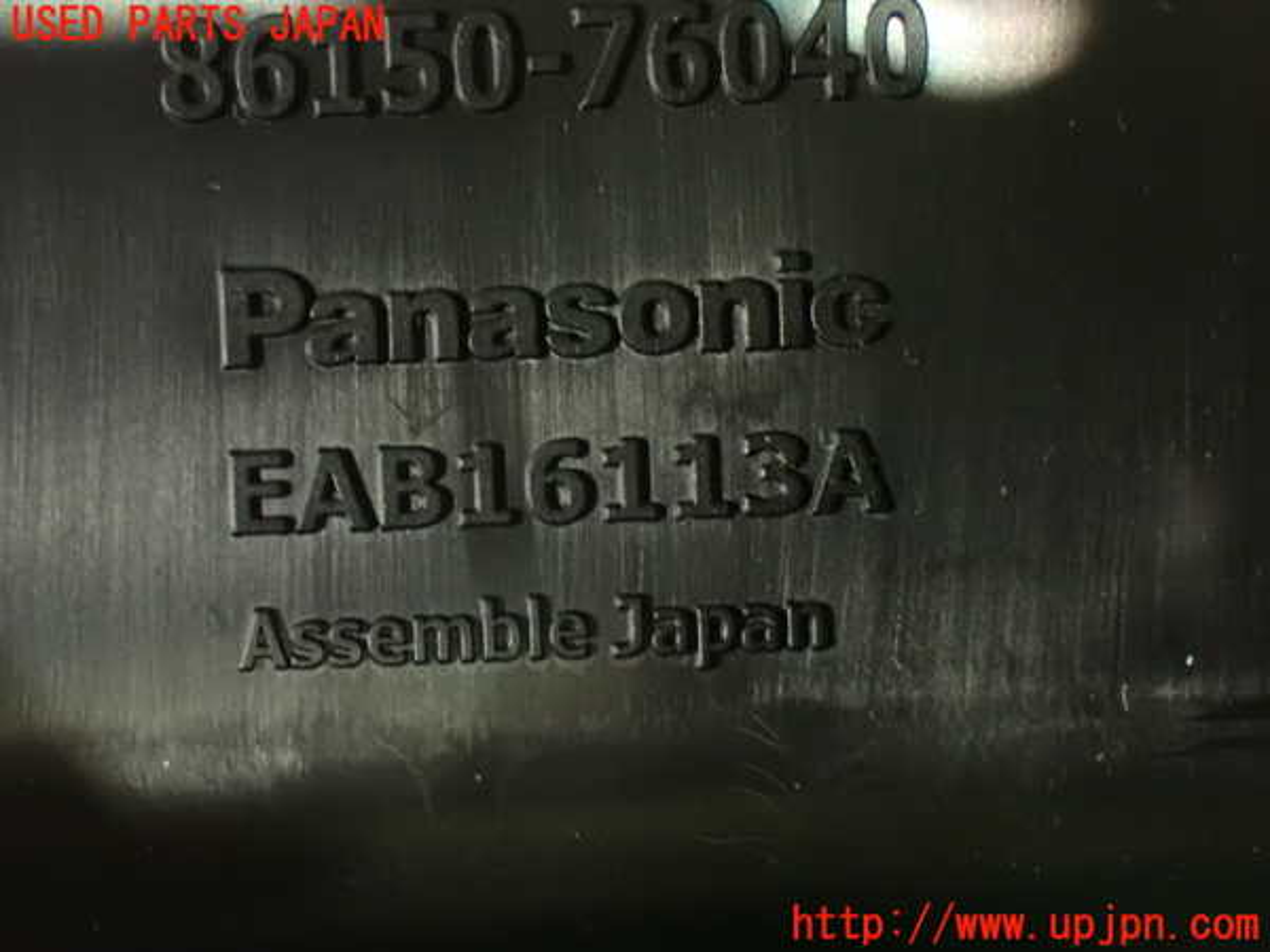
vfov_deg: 20.7
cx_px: 635
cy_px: 476
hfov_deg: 27.4
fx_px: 2605
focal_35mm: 71
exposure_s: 1/8
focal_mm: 12.73
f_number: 3.9
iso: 1600
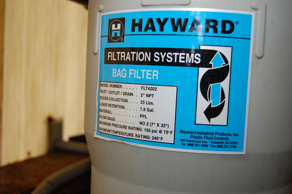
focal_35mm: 46
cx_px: 146
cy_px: 97
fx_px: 377
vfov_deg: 28.9
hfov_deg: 42.4
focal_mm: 31
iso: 250
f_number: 4.5
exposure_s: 1/60
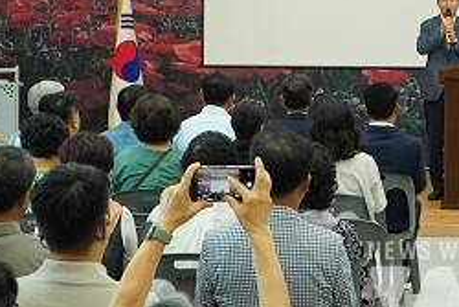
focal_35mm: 103
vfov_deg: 13.2
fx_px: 1314
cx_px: 422
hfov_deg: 19.4
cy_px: 29
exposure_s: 1/100
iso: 2000
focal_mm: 29
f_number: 5.6
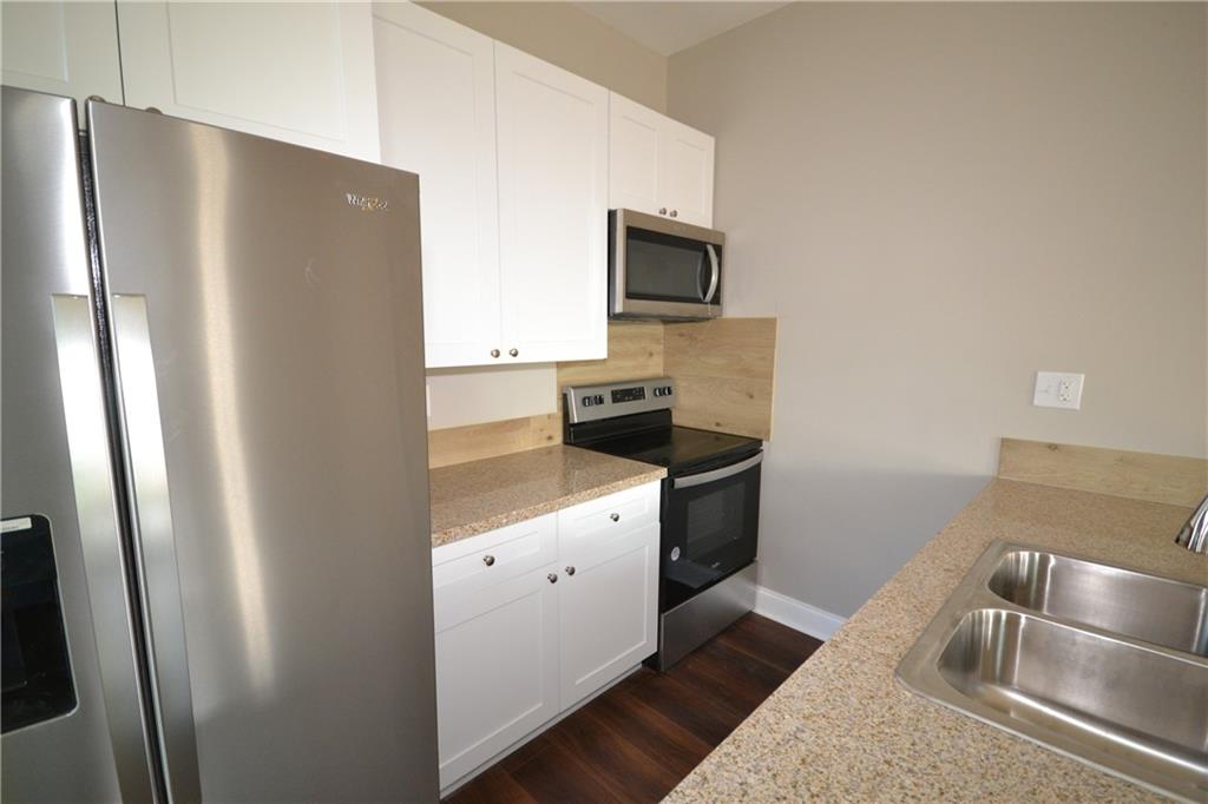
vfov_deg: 77.3
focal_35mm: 15
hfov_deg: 100.4
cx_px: 604
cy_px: 402
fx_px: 503
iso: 1000
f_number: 4
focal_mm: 10
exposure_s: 1/60
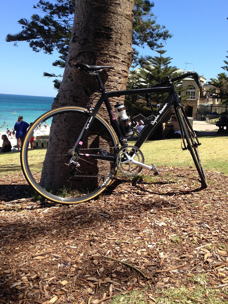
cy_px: 131
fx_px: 343
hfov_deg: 36.7
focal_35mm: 39
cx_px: 131
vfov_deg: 47.7
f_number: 2.4
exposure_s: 1/1178
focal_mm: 4.12
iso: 50
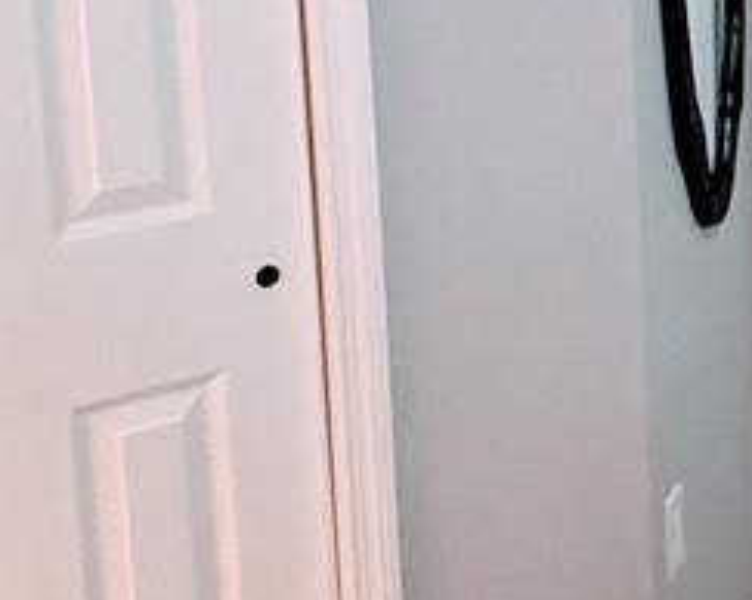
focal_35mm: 90
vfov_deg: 16.6
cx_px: 1380
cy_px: -56
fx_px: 2001
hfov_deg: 17.2
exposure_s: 1/60
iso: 500
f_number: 2.2
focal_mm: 2.22
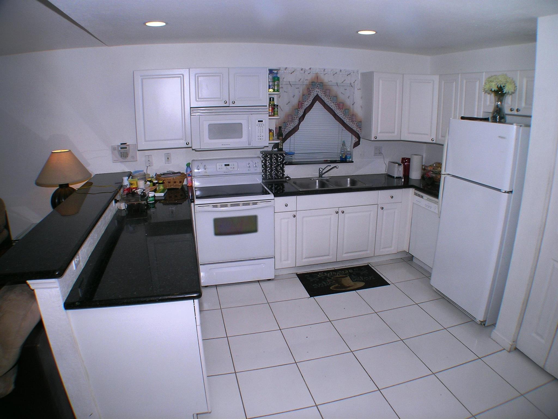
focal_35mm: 28
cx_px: 279
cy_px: 210
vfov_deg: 49.7
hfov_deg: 63.4
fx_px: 451
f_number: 4
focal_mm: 5.8
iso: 50
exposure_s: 1/60.1
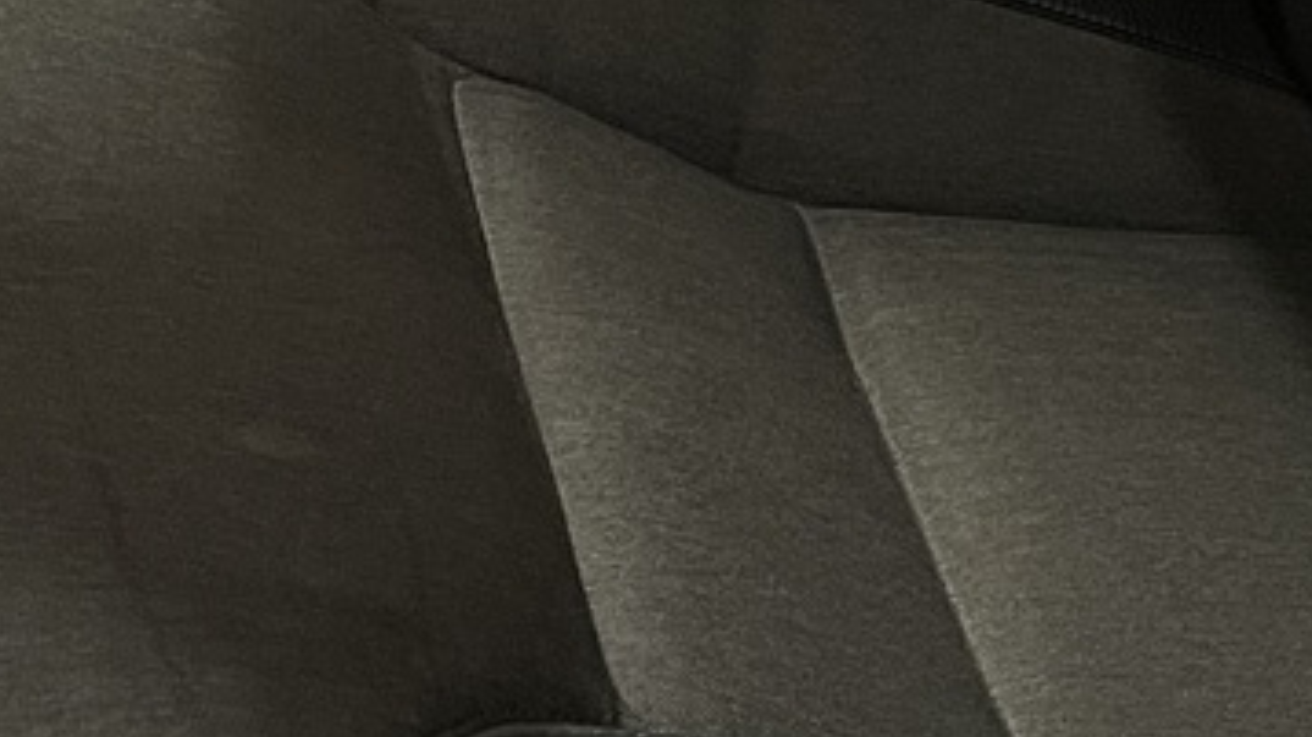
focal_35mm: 114
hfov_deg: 18.7
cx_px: 920
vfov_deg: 10.3
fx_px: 3964
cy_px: -312
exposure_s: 1/50
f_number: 1.6
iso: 320
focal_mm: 4.2
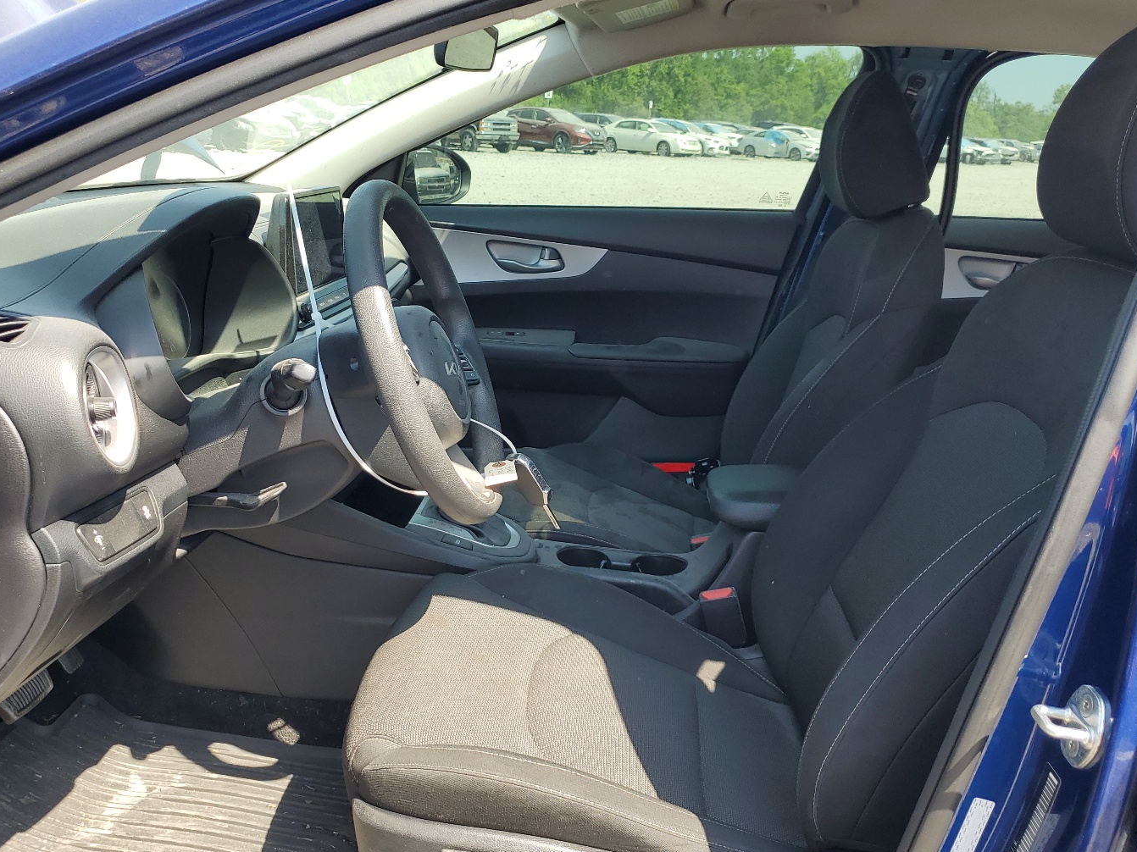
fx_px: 1018
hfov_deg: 58.3
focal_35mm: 31
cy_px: 481
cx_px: 524
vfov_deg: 45.3
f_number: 1.5
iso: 50
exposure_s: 1/500
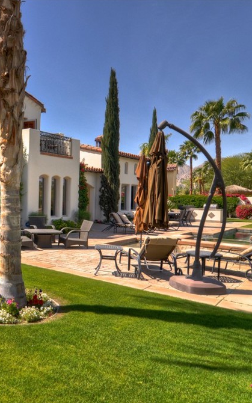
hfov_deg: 39.6
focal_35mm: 28
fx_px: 308
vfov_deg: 66.5
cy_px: 203
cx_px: 3
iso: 200
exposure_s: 1/640
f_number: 6.3
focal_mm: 12
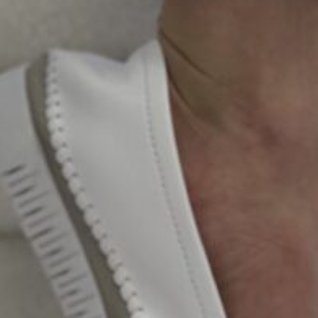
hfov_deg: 9.9
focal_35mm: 174
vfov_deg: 9.9
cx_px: -38
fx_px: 1808
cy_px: 346
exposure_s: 1/100
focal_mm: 6.86
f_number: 1.78
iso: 80
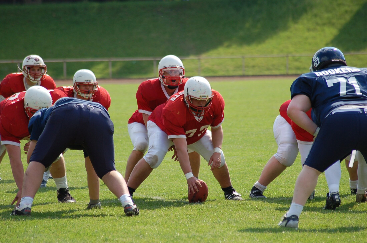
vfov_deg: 5.4
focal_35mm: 255
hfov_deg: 8.1
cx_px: 184
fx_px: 2595
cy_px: 122
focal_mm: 170
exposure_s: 1/1000
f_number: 4.8
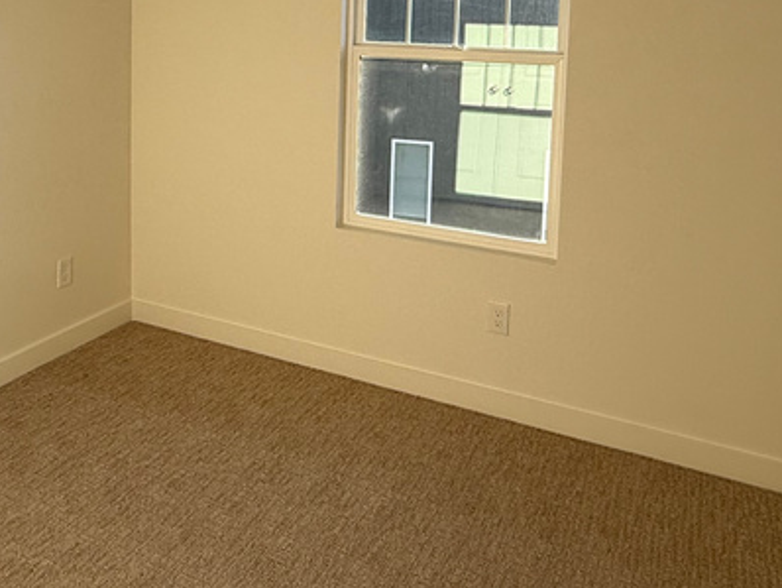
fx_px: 814
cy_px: 71
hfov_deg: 50.6
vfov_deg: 37.4
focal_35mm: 36
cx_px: 275
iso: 50
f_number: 2.2
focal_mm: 2.22
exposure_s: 1/372
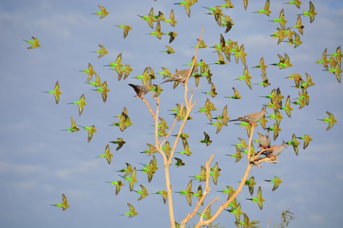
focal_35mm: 300
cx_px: 172
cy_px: 114
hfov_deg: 6.9
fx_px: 2857
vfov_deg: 4.6
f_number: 6.3
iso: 400
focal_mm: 200
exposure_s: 1/1600
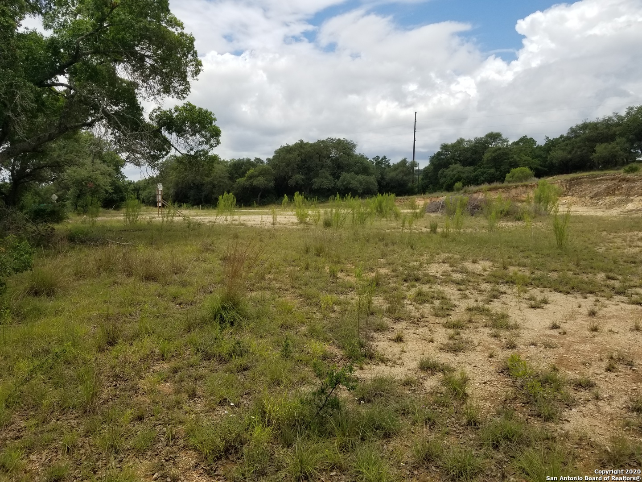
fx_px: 482
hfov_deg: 67.3
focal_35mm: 26
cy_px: 241
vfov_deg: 53.1
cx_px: 321
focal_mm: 4.25
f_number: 1.7
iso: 50
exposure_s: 1/3216
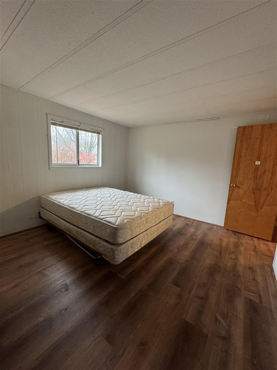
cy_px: 185
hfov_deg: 85.7
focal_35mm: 14
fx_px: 149
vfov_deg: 102.1
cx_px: 138
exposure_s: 1/60
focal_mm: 2.22
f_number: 2.2
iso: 500
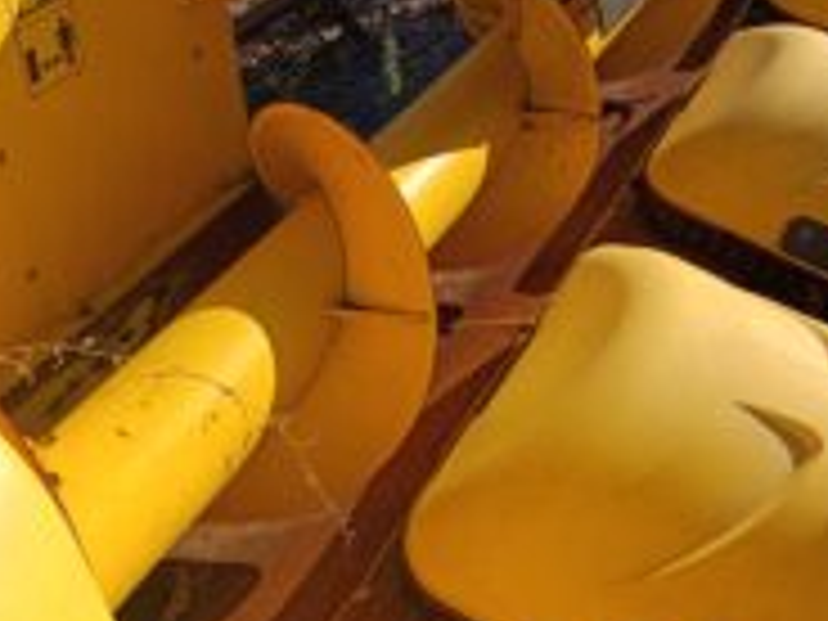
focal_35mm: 50
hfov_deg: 37.1
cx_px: 644
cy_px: 68
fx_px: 1196
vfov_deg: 28.1
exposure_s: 1/633
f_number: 1.6
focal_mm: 6.14
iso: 50
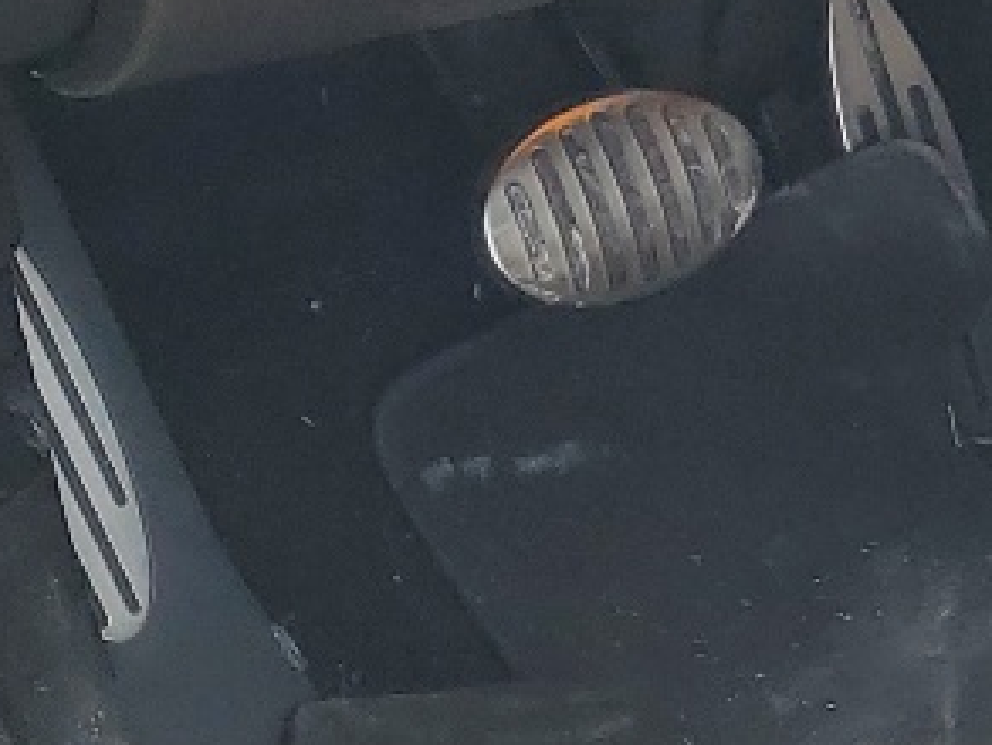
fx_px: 4071
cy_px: 484
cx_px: 1656
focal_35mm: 142
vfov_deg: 10.4
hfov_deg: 12.9
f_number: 1.5
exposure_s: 1/588
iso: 50
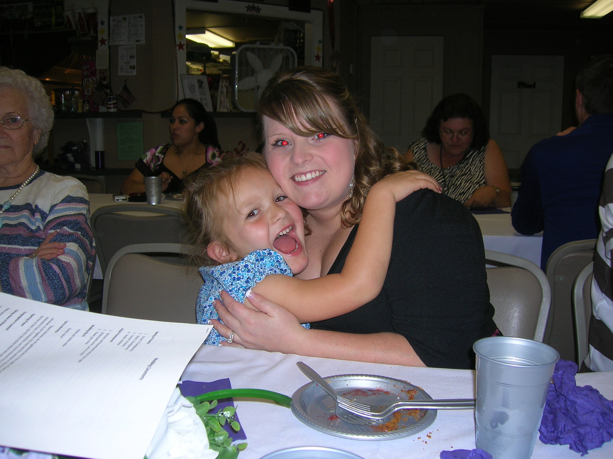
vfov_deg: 41.7
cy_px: 230
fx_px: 602
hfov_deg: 54.0
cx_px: 306
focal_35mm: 34
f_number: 2.9
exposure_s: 1/60.1
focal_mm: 5.7
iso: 50
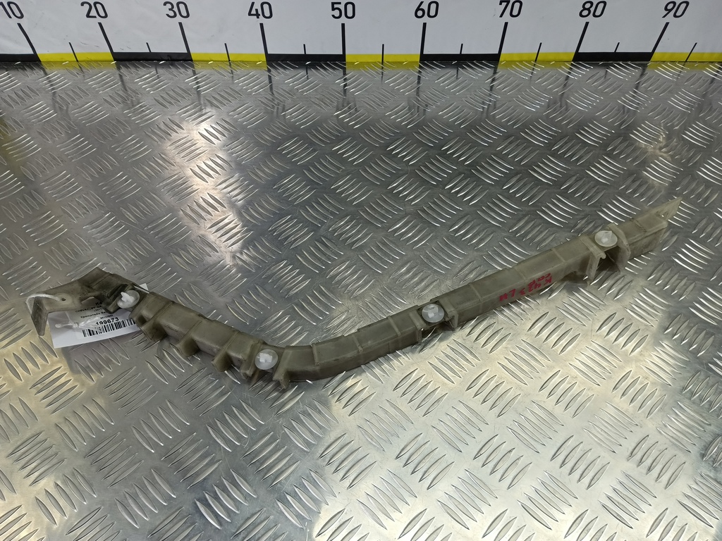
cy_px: 270
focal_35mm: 23
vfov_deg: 58.9
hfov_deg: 73.9
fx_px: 480
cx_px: 361
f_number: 1.6
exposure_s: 1/100
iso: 133
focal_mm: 4.11
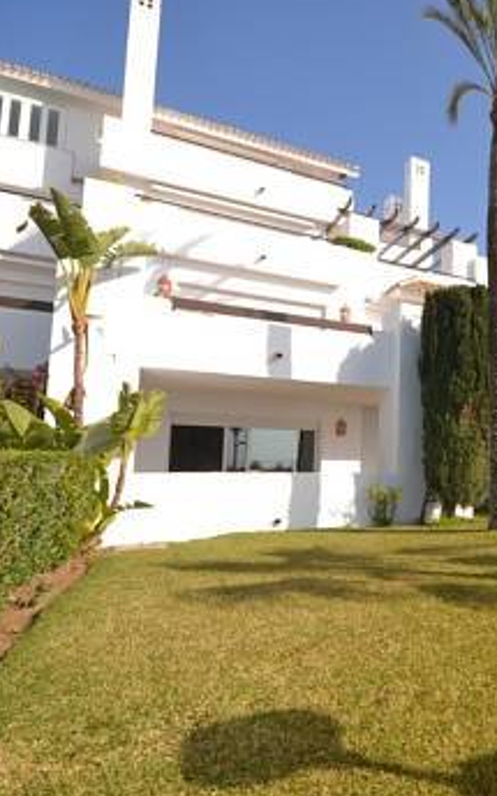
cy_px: 400
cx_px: 509
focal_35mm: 24
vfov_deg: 74.8
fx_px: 520
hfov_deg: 43.1
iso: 100
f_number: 8
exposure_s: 1/200
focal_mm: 10
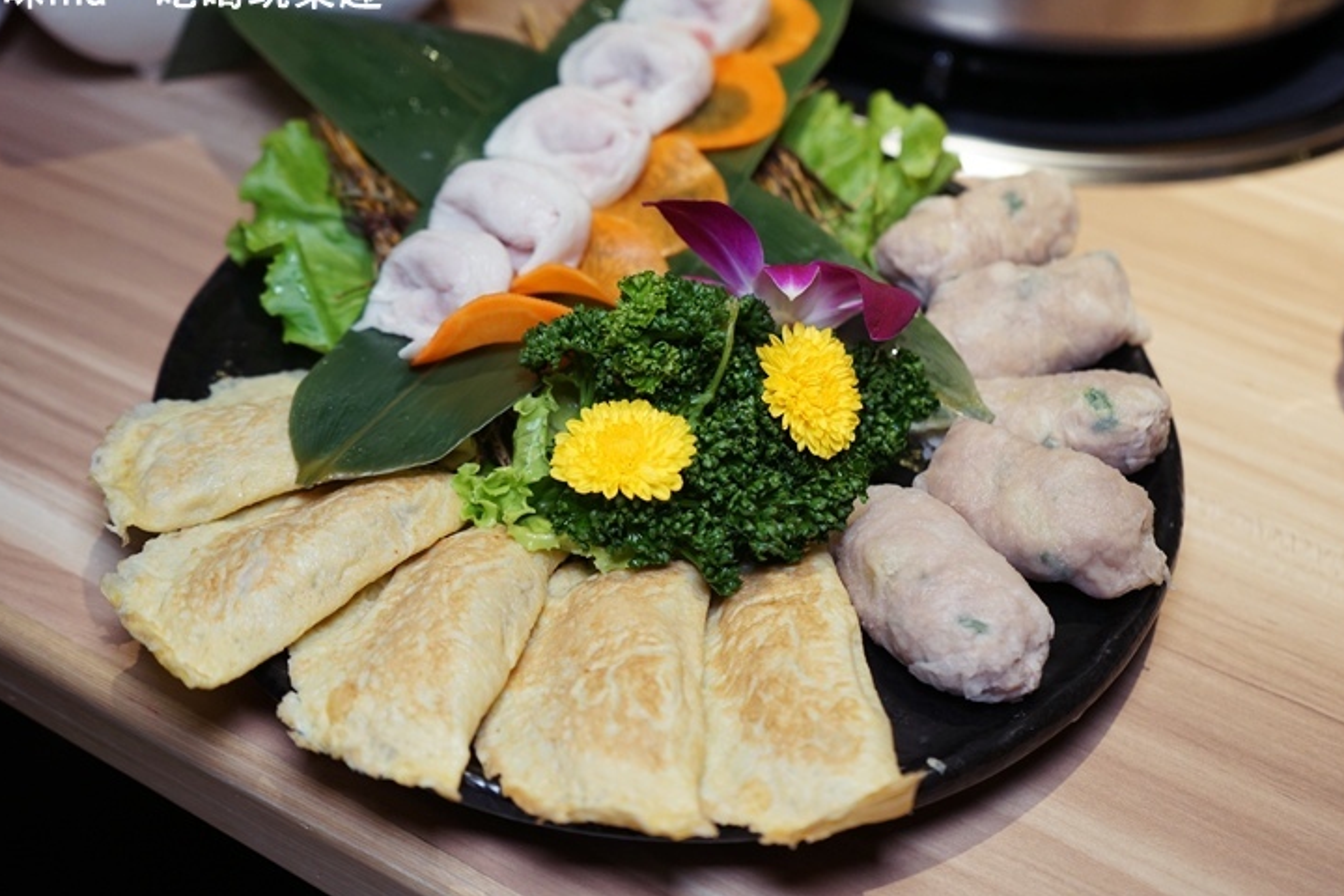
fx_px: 1493
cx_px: 648
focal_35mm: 40
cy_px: 415
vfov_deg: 33.4
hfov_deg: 48.4
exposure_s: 1/60
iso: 800
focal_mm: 36
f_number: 4
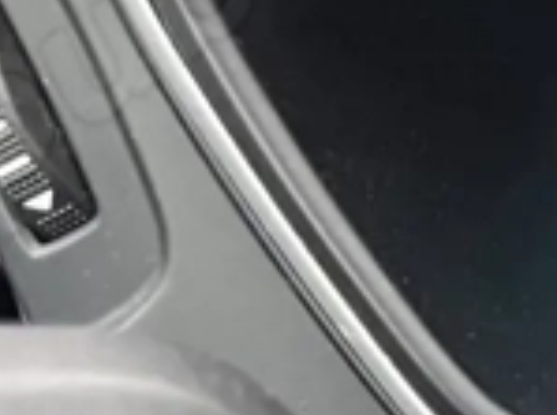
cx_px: 1645
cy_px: -41
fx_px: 2809
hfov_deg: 9.2
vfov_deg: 8.4
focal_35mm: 175
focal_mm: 5.1
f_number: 1.6
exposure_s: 1/58
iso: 500
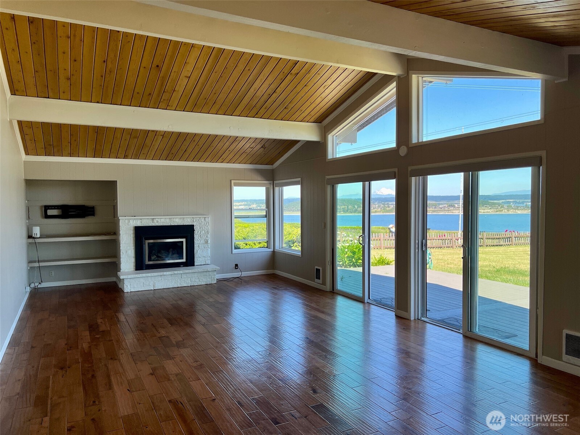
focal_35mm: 26
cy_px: 218
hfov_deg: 67.3
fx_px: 436
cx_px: 290
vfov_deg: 53.1
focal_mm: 5.7
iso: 50
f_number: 1.5
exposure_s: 1/377
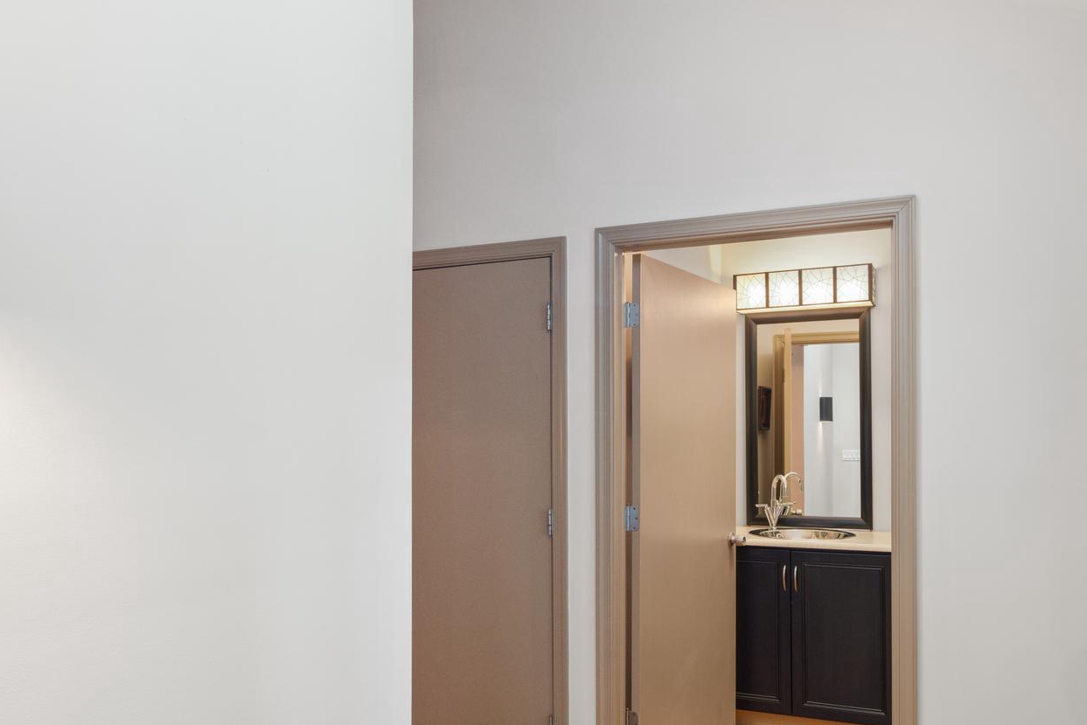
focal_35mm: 28
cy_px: 569
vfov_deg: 44.4
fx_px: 845
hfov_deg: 65.4
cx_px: 571
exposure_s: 1/13
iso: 800
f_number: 8
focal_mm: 17
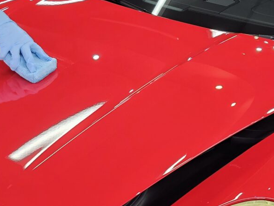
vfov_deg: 19.5
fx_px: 594
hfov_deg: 25.9
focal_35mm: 75
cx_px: 99
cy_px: 153
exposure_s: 1/100
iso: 100
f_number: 1.7
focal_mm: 6.3
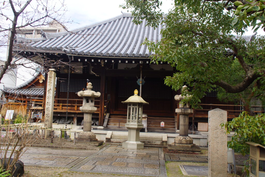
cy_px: 88
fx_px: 265
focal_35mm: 36
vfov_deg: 36.9
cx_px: 132
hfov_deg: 53.1
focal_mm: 24
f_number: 8
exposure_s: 1/80
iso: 100
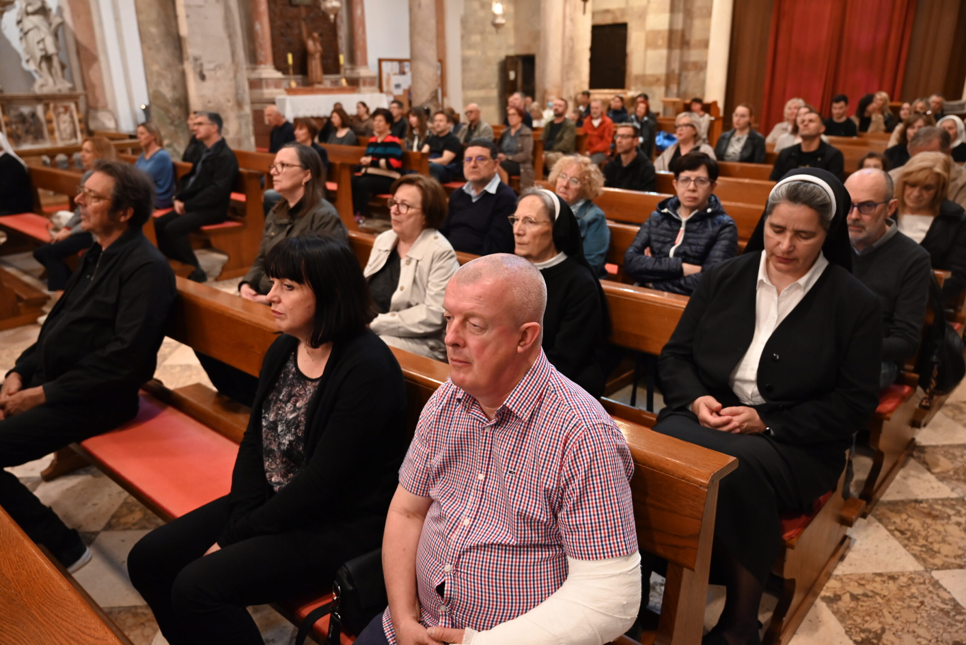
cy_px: 322
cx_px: 483
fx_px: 725
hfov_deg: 67.4
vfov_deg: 48.0
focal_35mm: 27
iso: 2200
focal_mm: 27
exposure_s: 1/30
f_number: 4
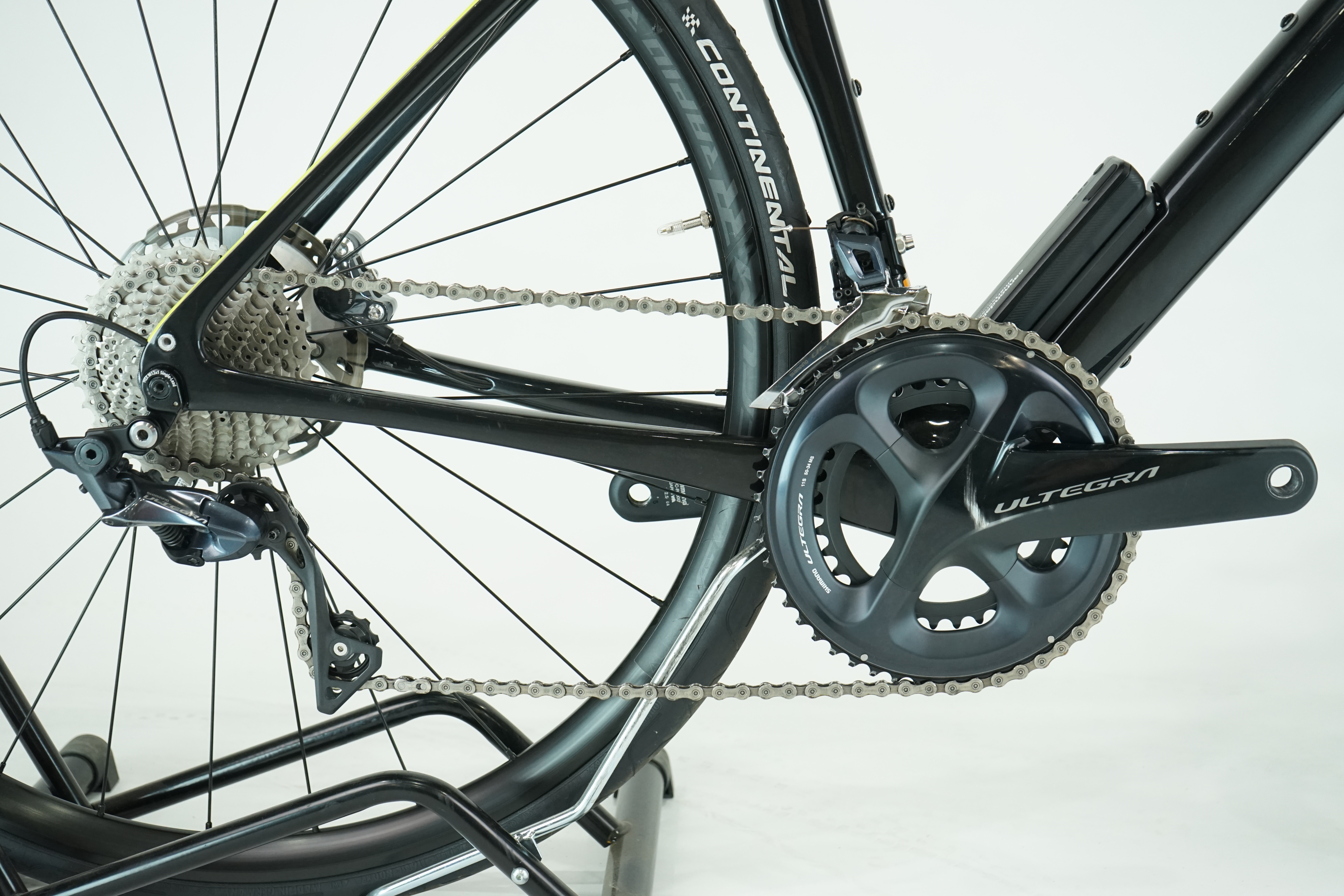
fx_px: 1680
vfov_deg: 29.9
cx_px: 672
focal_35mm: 45
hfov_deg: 43.6
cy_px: 448
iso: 1600
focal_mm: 45
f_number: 5.6
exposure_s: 1/200
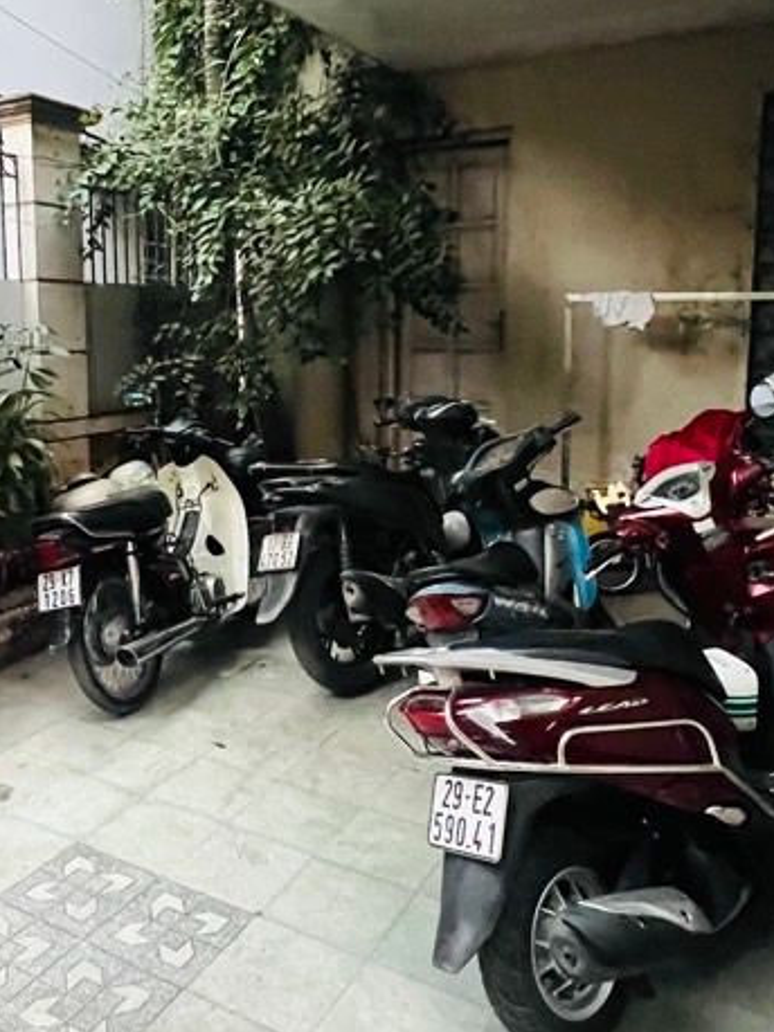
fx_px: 865
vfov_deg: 61.3
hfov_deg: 47.3
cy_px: 427
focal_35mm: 29
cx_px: 248
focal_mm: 1.57
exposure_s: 1/34
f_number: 1.8
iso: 1250
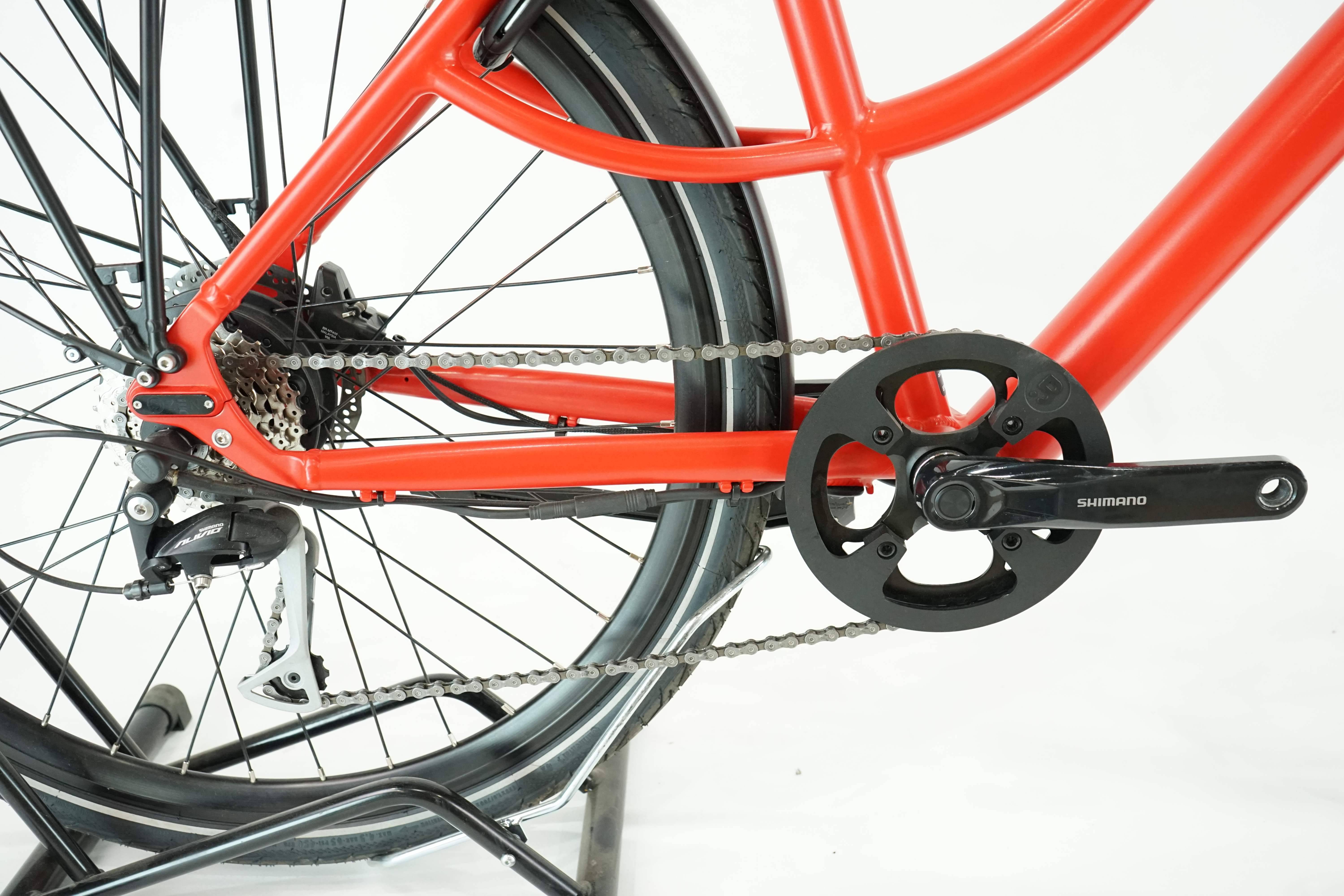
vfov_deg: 40.0
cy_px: 448
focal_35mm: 33
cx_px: 672
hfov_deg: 57.2
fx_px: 1232
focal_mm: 33
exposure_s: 1/200
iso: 3200
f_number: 5.6
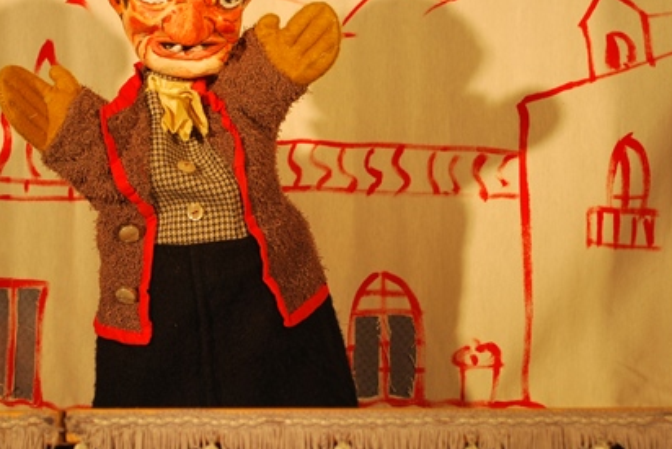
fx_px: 1527
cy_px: 207
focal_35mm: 82
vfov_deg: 16.7
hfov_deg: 24.7
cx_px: 251
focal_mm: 35
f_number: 5.3
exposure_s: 1/50
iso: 200
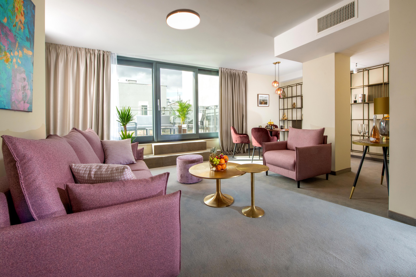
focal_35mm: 15
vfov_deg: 77.3
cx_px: 208
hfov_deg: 100.4
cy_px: 138
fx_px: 173
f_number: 14
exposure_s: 1/80
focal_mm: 15
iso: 1000
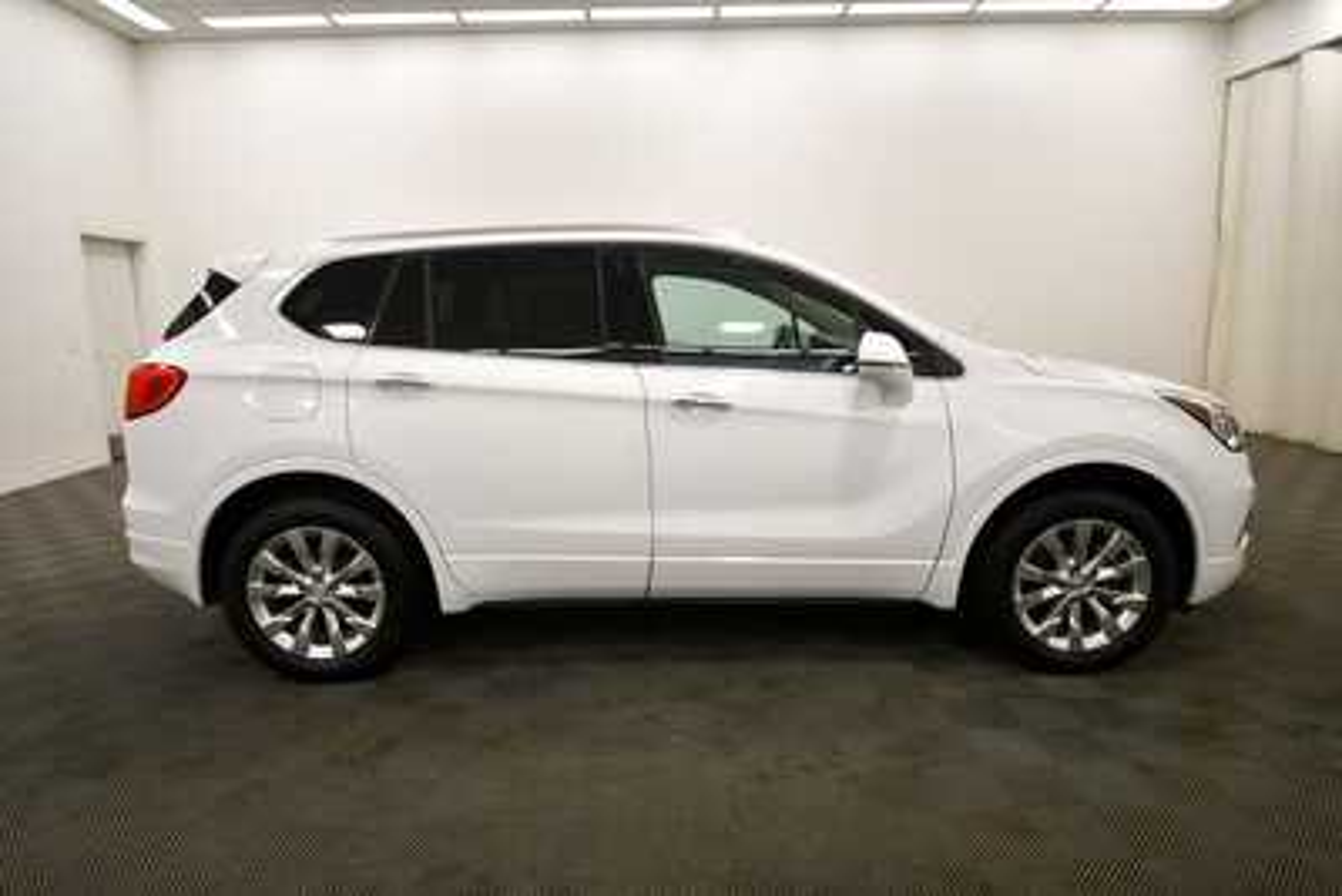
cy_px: 448
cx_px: 671
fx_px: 783
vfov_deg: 59.5
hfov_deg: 81.2
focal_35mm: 21
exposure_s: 1/250
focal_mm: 14
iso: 560
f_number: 5
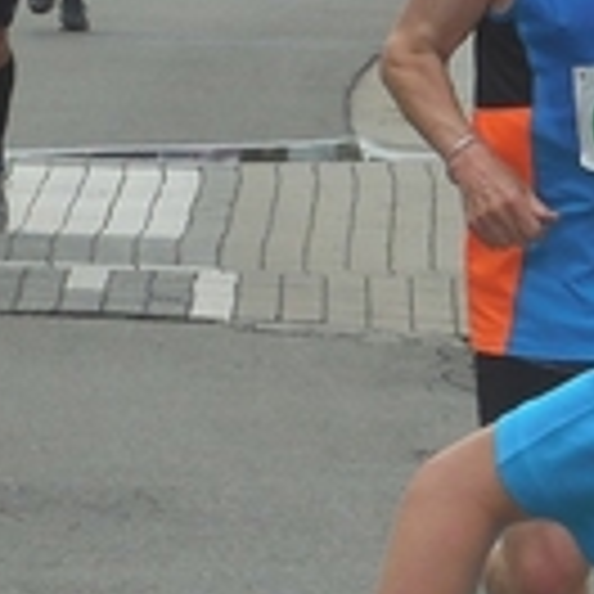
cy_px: -171
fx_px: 13337
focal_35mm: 687
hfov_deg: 2.6
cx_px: 297
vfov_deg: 2.5
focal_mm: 30.7
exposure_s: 1/640
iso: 125
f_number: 5.5
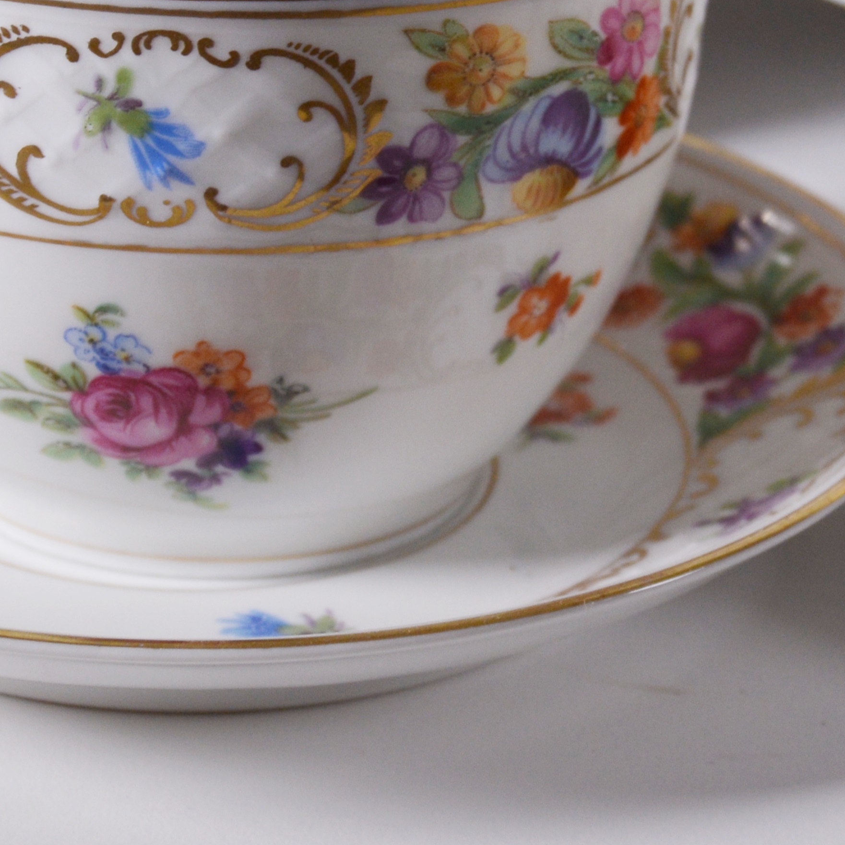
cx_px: 802
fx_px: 3839
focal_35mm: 139
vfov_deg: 12.5
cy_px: 235
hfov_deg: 12.4
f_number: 5.6
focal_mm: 32
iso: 250
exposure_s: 1/125
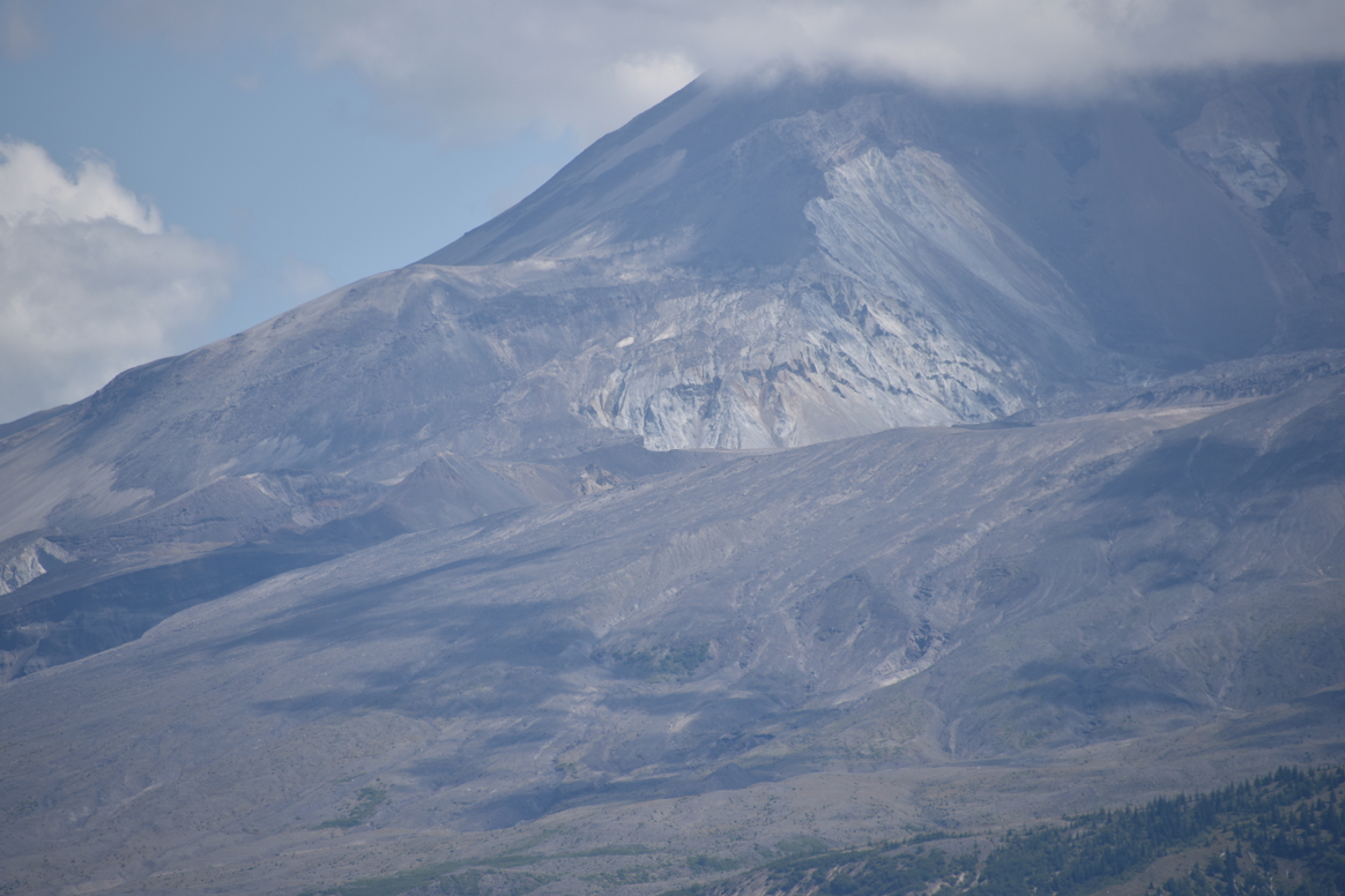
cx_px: 624
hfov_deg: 6.2
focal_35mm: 330
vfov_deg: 4.2
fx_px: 12328
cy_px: 418
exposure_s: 1/640
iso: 100
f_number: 6.3
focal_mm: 300
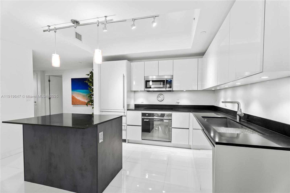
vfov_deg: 73.7
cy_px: 96
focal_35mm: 16
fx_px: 129
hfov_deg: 96.7
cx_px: 145
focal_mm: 16
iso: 400
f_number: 8
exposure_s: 1/2.5
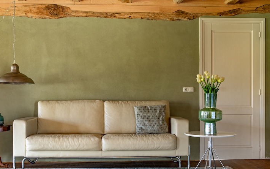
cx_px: 138
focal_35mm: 49
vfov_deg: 26.3
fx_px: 361
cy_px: 109
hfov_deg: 41.0
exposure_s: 1.3
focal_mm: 38
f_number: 11
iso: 160
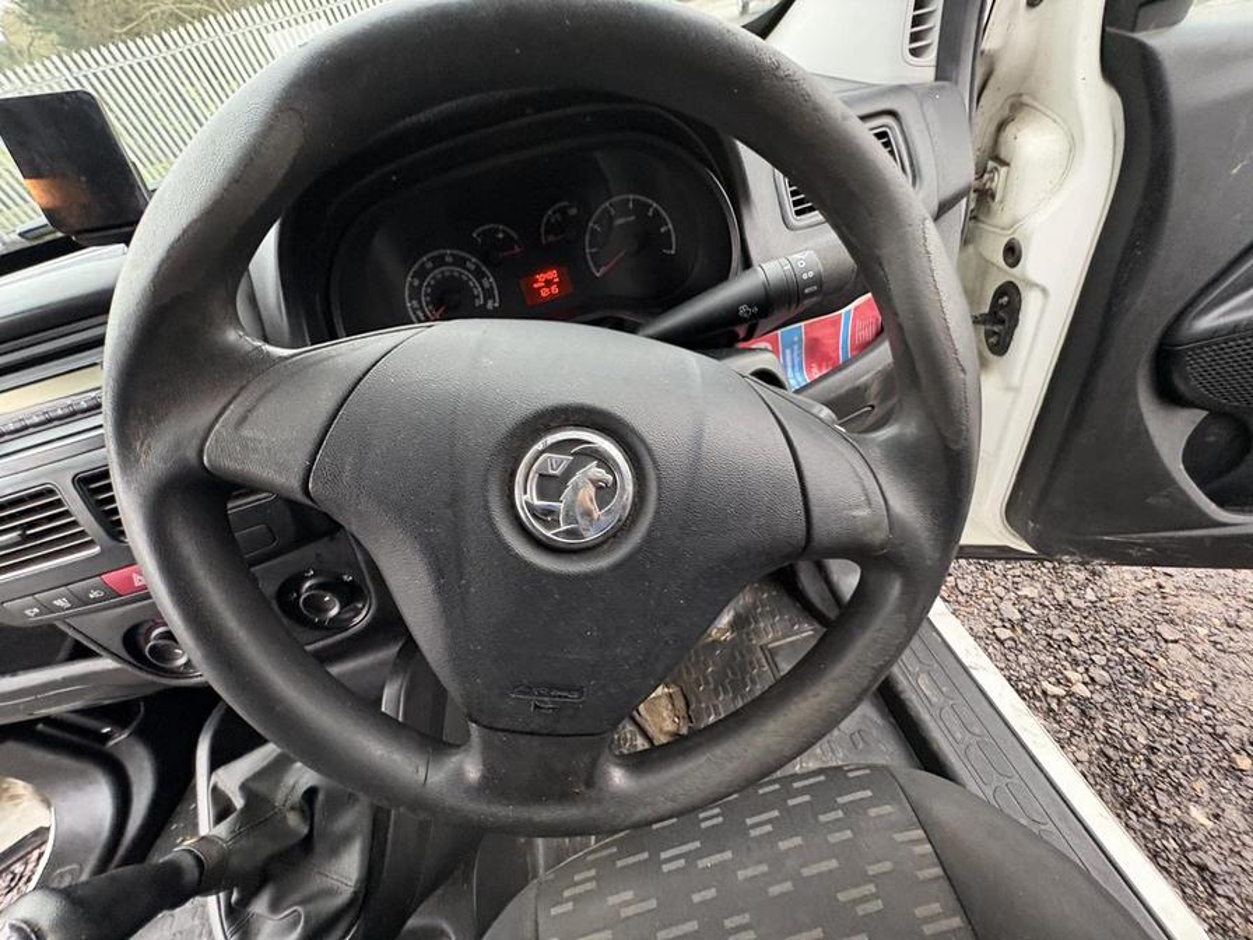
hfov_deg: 102.1
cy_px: 470
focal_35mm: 14
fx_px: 507
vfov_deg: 85.7
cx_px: 626
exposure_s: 1/60
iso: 400
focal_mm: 2.22
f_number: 2.2
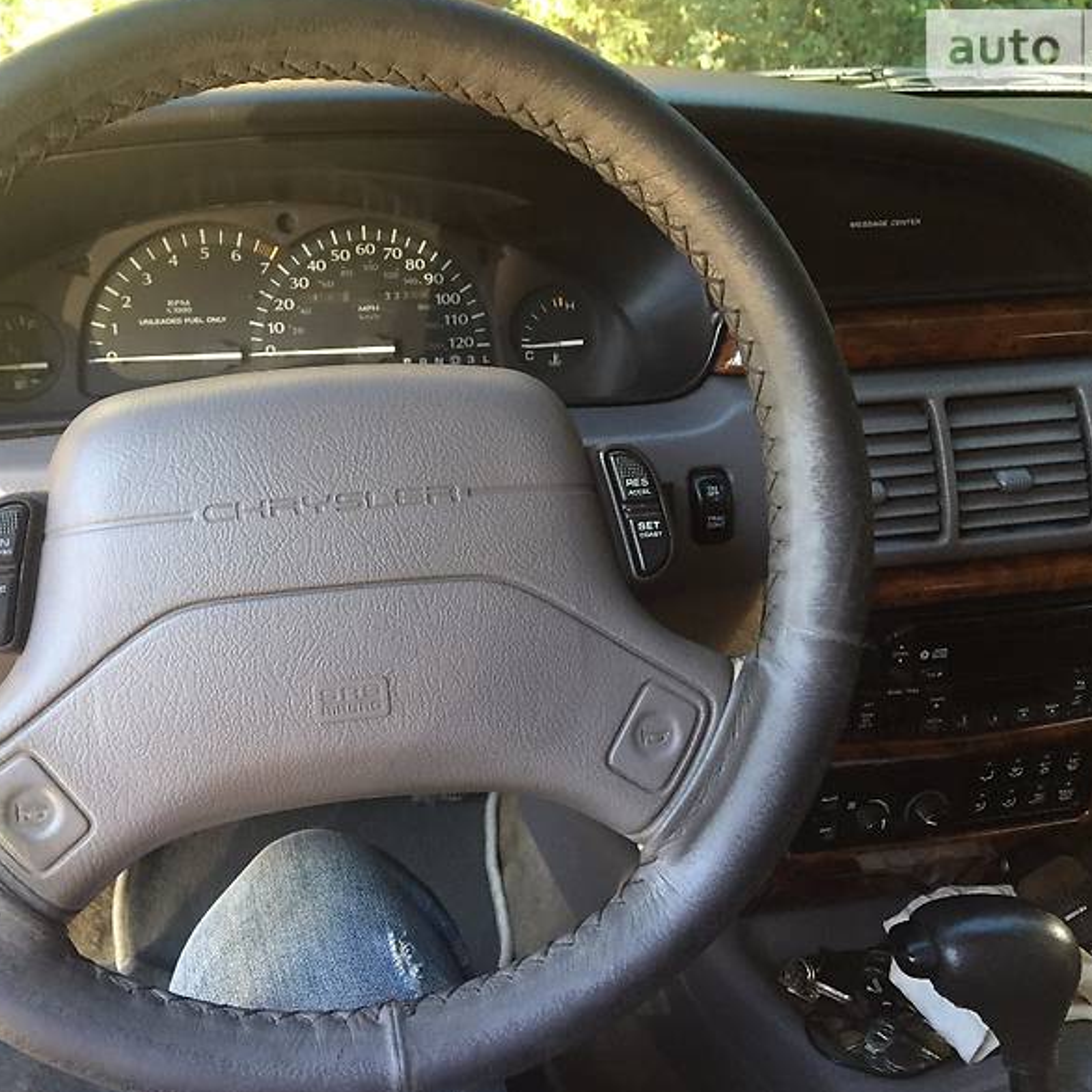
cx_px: 477
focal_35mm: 35
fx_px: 1249
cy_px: 546
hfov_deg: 47.1
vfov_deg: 47.2
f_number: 2.2
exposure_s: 1/33
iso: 80
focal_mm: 4.2
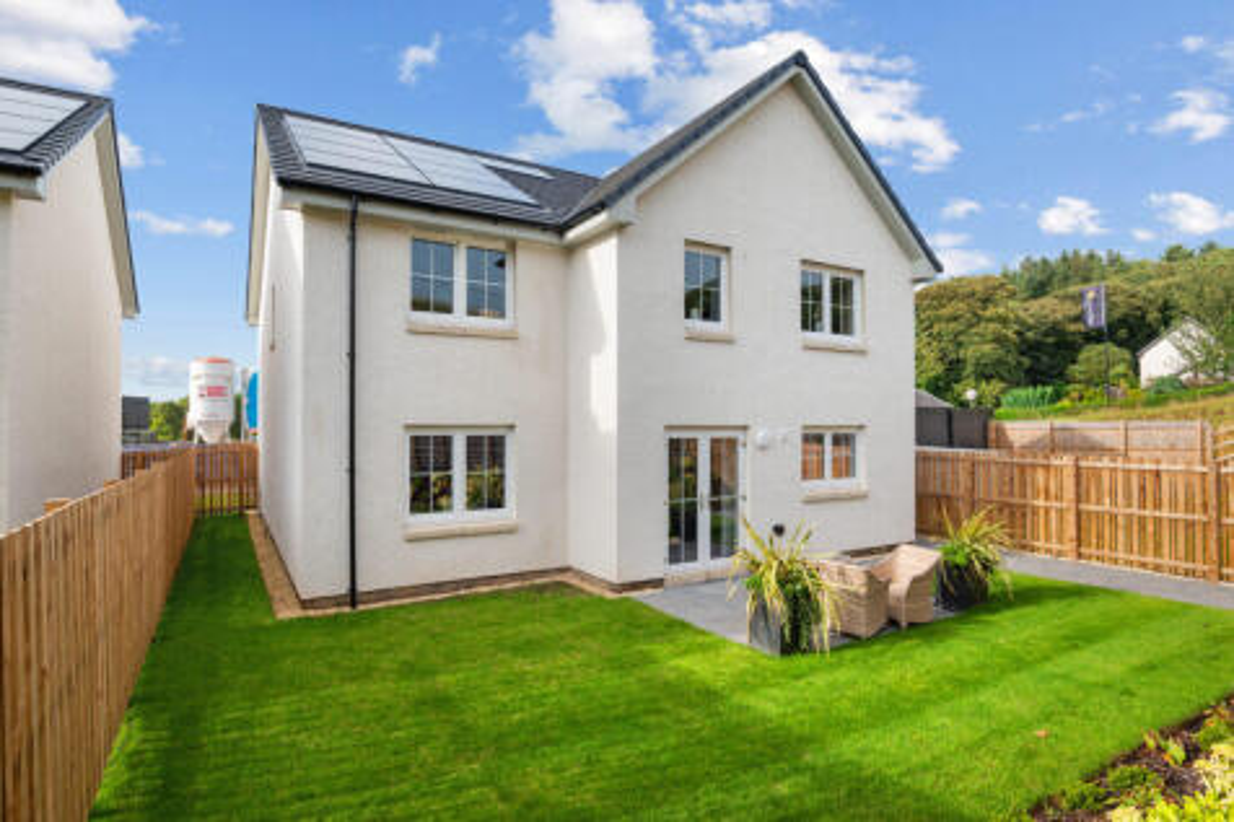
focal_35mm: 18
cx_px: 617
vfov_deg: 67.3
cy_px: 411
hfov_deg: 90.0
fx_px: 617
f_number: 9
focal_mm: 18
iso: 250
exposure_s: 1/200
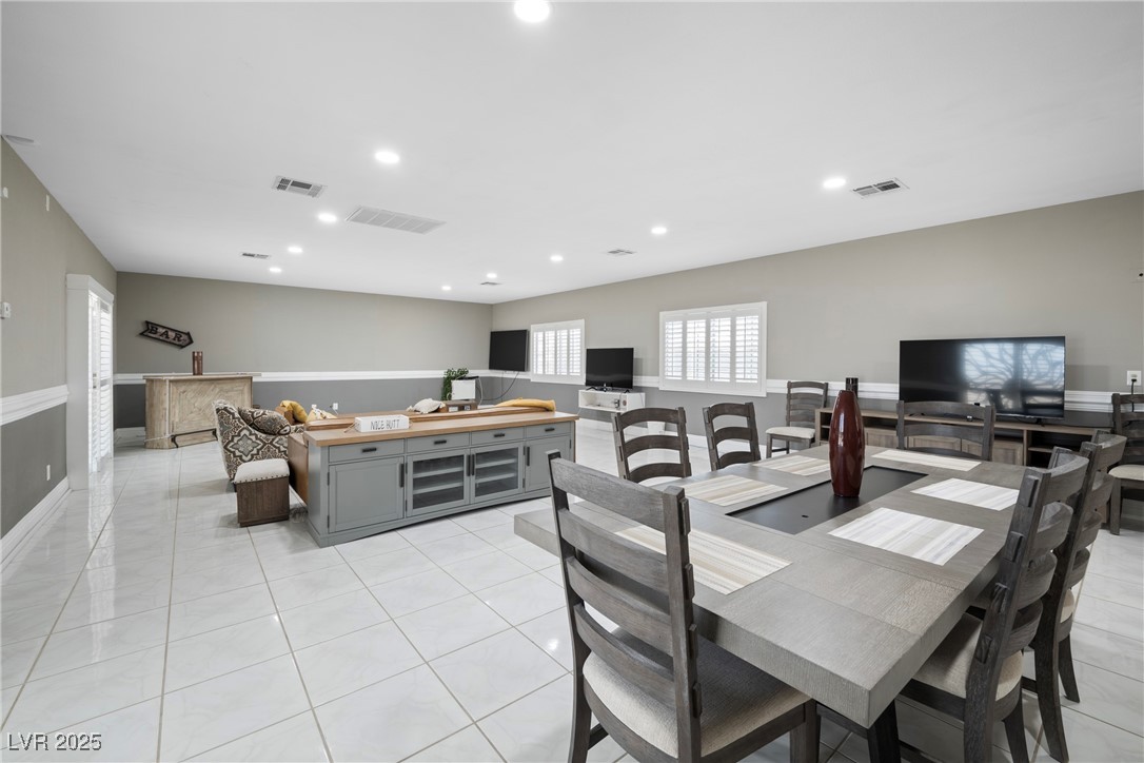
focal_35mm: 14
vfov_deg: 81.2
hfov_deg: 104.3
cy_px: 382
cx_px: 572
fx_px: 445
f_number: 9
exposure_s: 1.7
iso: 100
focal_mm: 14
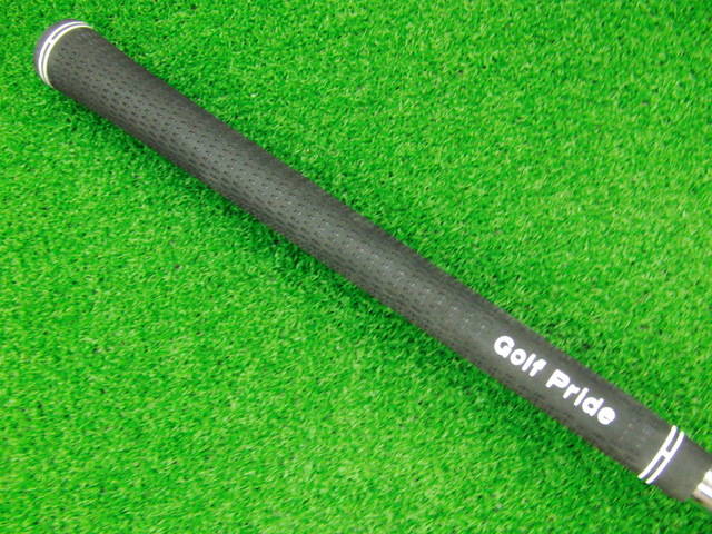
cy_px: 267
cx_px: 356
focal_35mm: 37
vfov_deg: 38.7
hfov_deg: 50.1
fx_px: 761
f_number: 3.6
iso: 400
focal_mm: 6.42
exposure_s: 1/20
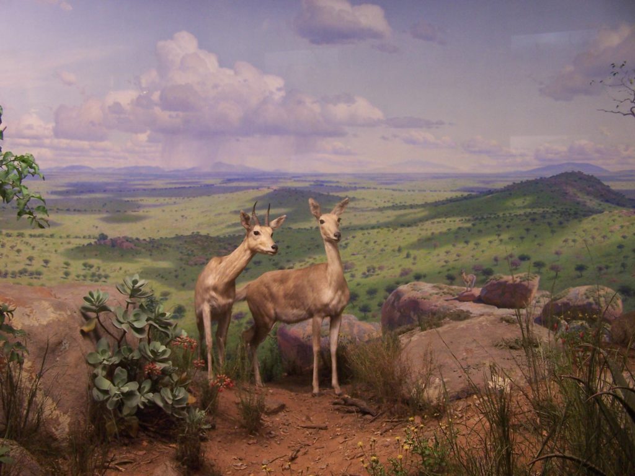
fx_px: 697
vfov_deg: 37.7
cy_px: 238
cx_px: 318
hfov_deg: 49.0
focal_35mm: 38
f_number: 2.8
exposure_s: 1/8
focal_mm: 6.3
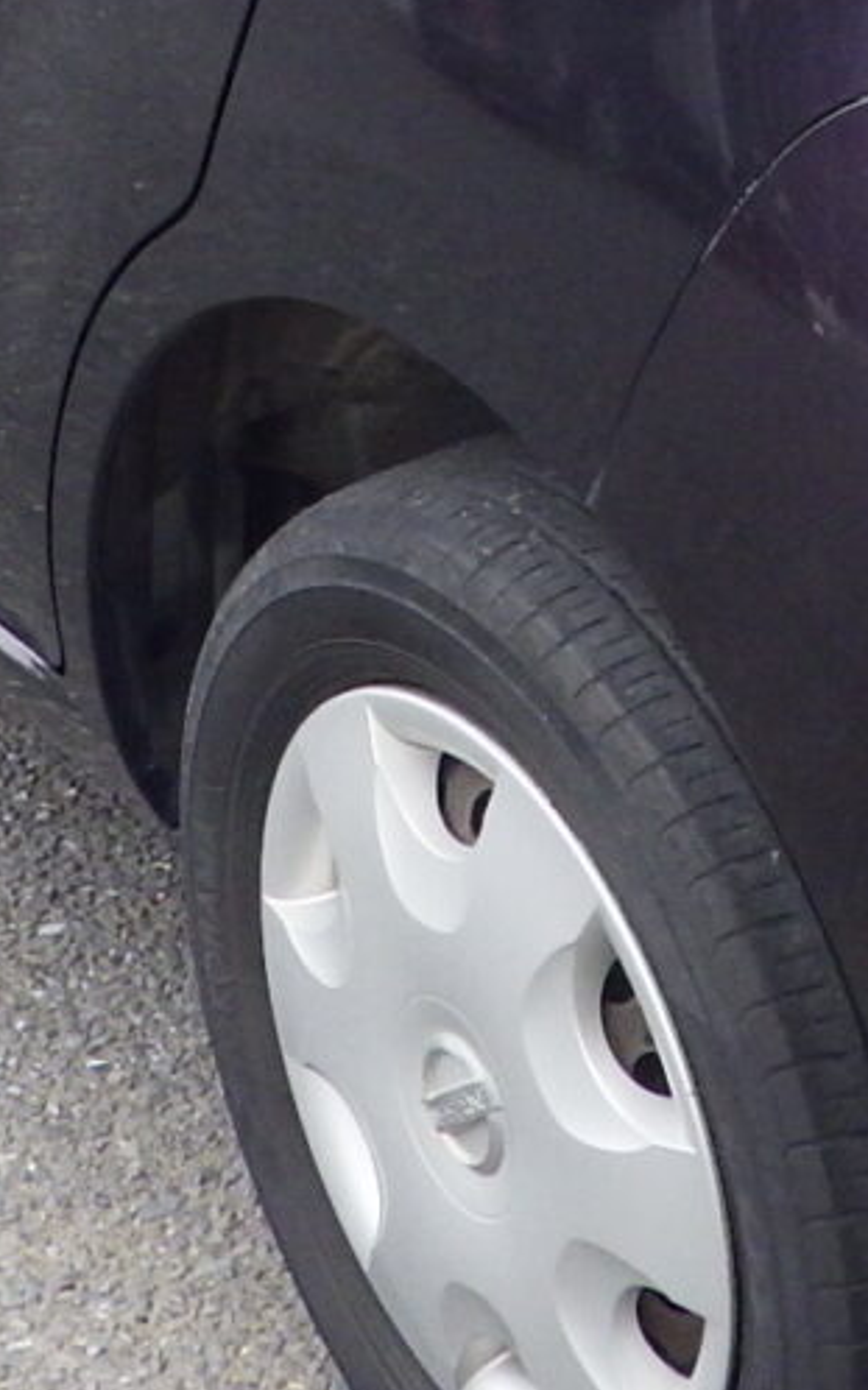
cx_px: 823
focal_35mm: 122
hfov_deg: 10.7
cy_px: -463
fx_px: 4620
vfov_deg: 16.1
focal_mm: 5
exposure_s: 1/200
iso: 250
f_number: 4.2
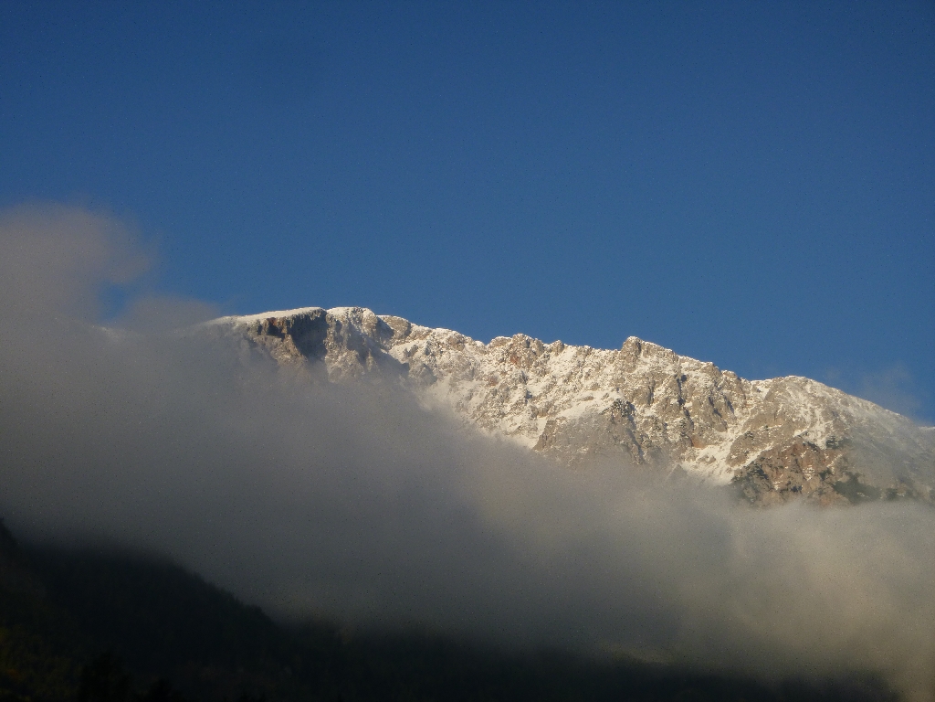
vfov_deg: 14.8
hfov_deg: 19.6
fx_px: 2701
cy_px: 351
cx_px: 468
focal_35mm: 100
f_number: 5.7
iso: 100
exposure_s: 1/500
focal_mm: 18
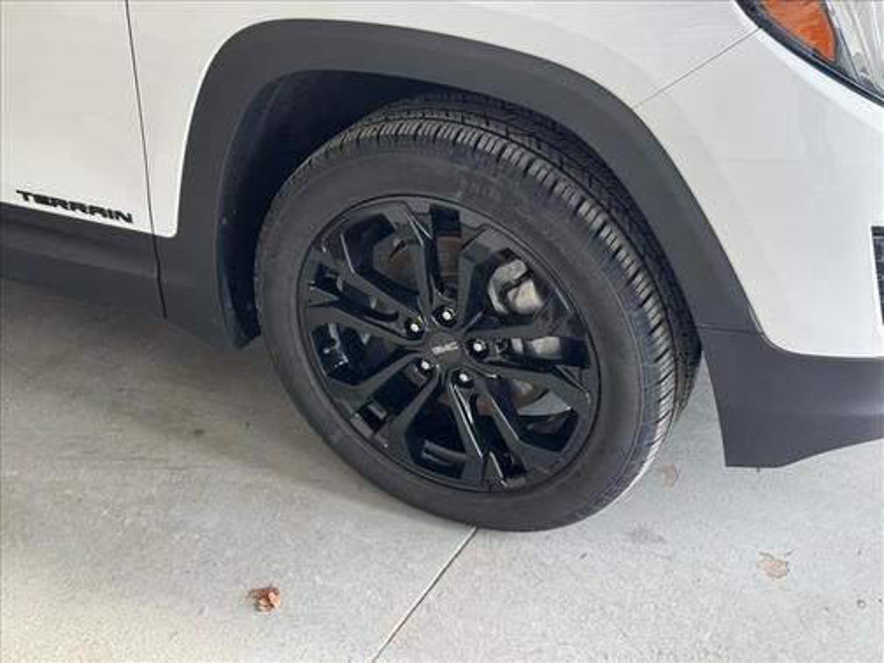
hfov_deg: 39.7
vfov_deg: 30.3
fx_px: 1226
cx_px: 442
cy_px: 332
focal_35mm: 48
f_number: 1.78
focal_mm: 6.76
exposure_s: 1/60
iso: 200
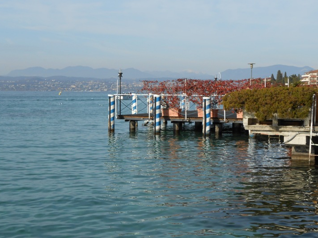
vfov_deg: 23.3
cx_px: 161
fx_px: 579
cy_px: 127
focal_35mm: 63
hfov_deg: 30.7
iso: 80
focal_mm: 10
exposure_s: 1/640
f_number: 5.2
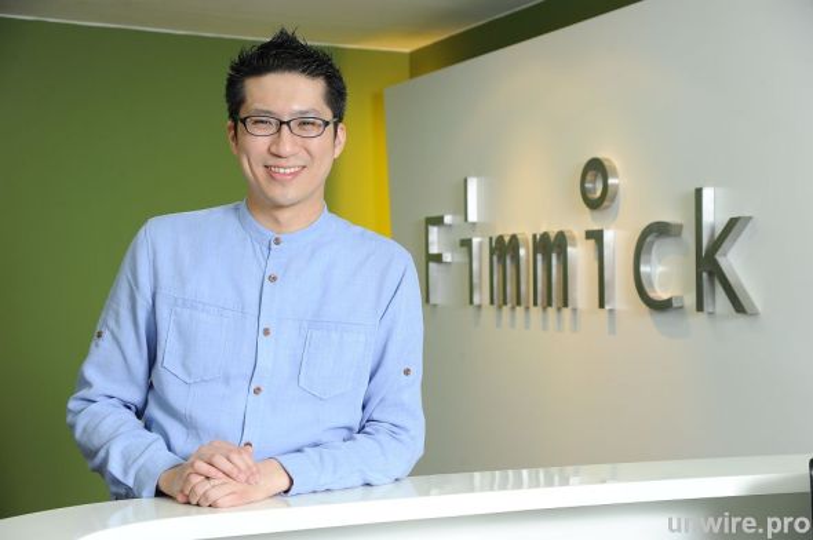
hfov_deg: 32.4
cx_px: 406
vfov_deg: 21.9
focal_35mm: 62
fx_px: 1399
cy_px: 270
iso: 640
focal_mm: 62
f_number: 5.6
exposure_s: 1/80
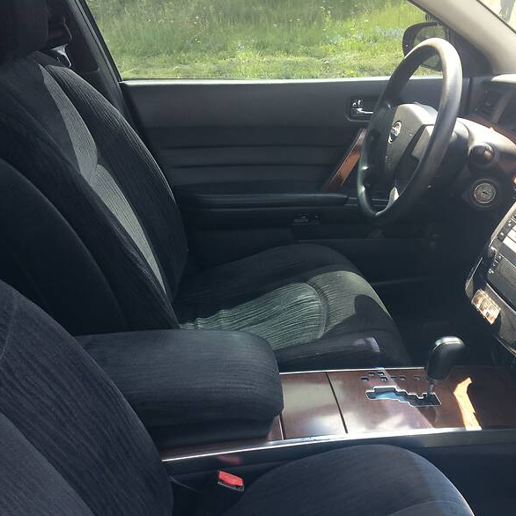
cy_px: 258
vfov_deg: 47.2
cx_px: 329
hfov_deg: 46.7
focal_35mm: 35
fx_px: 590
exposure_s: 1/100
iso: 32
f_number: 2.2
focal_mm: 4.2
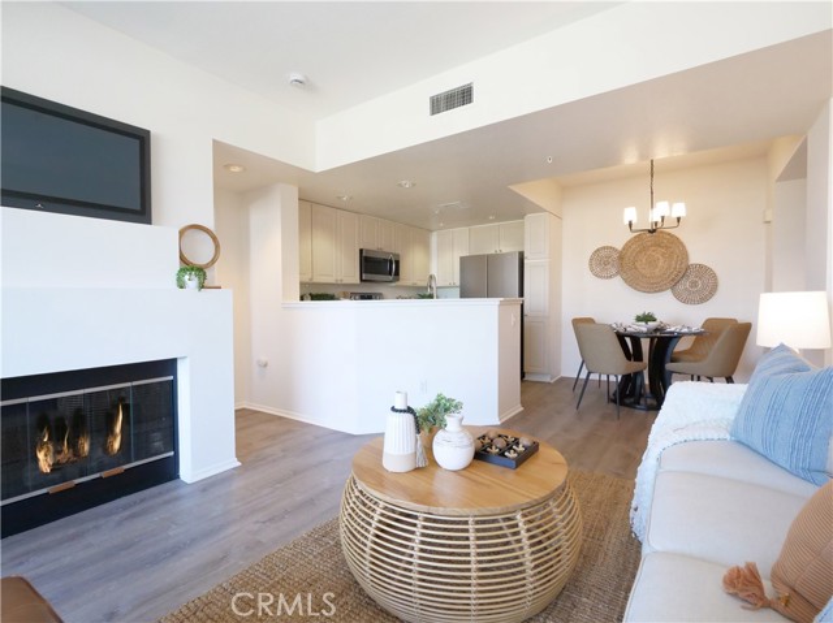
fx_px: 385
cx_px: 416
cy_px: 312
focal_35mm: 16
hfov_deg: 94.5
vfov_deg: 78.0
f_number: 7.1
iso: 2500
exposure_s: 1/60
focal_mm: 8
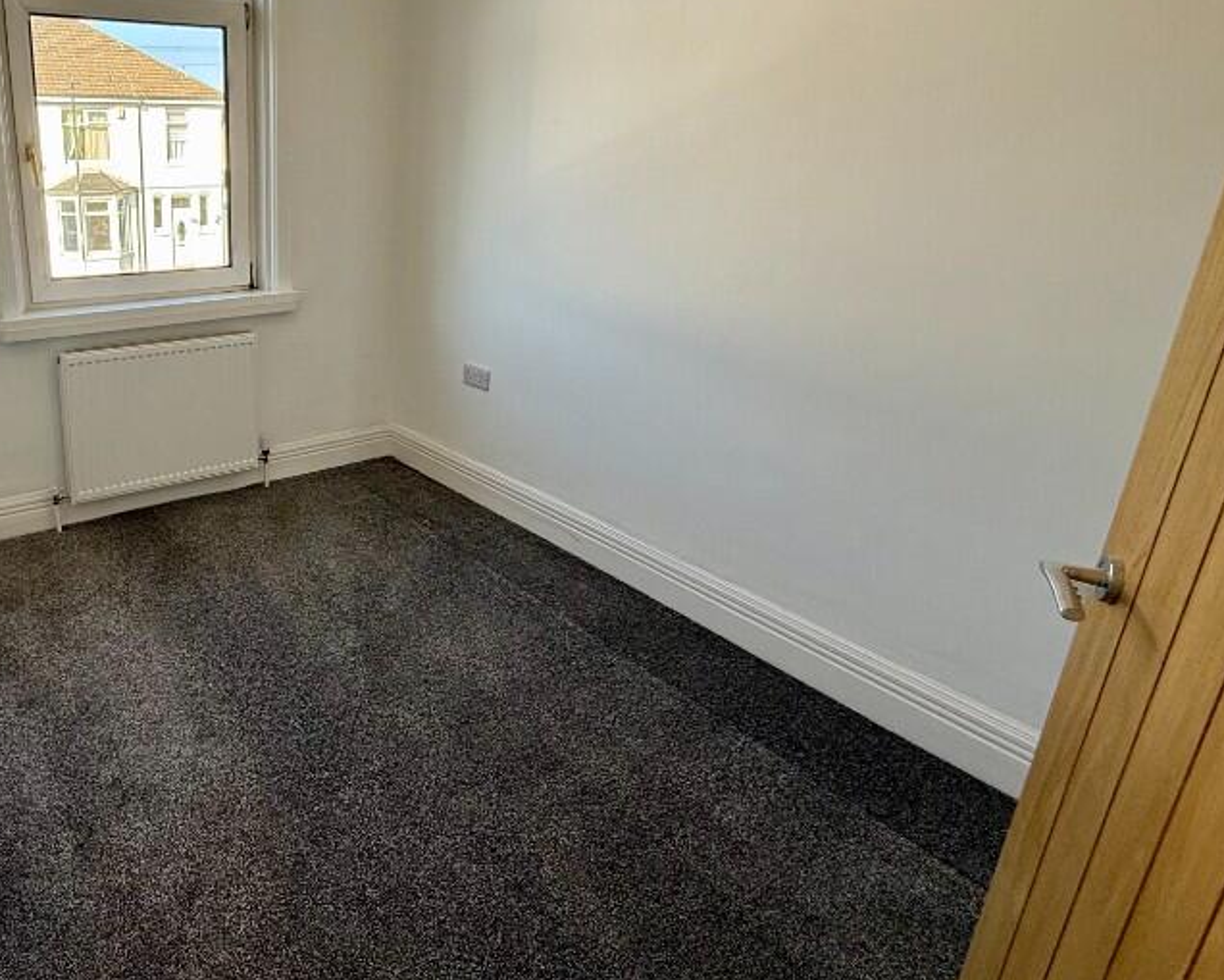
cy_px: 379
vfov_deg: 62.4
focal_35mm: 22
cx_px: 277
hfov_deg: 69.1
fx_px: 797
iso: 64
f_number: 2.2
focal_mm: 2.22
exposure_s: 1/119
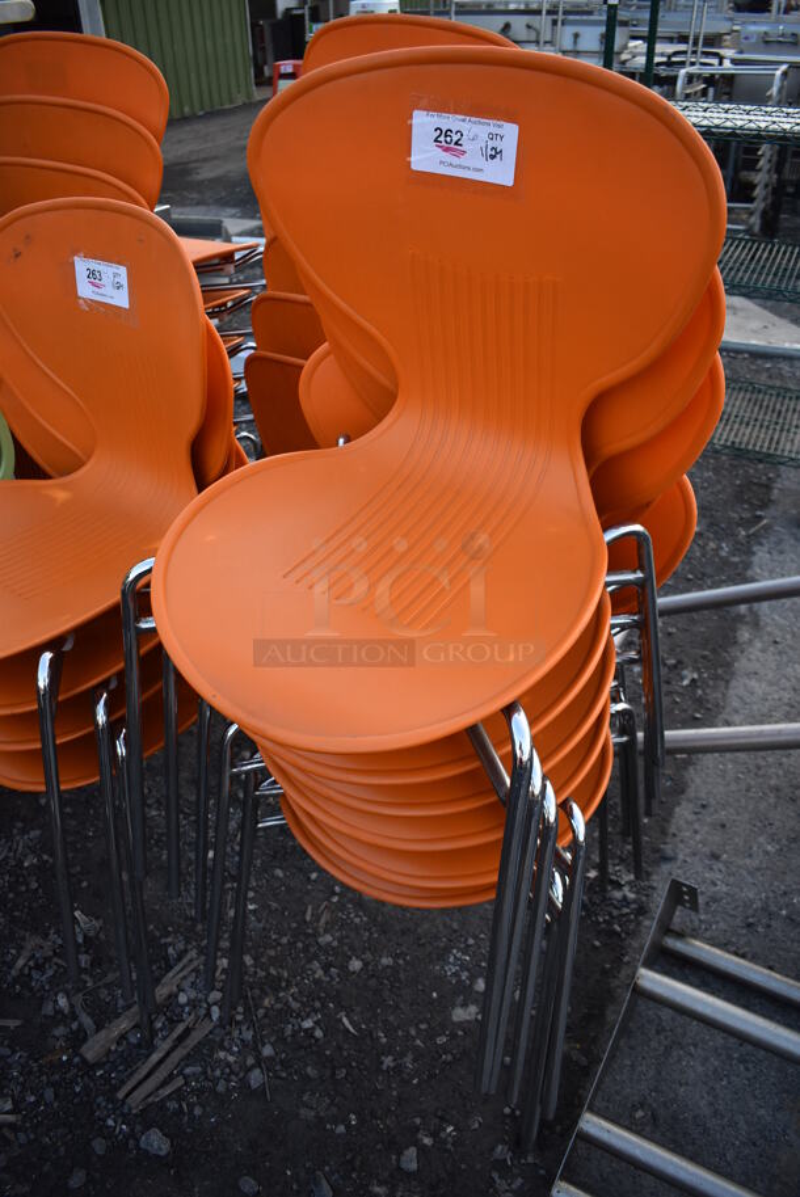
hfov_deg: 48.0
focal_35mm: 27
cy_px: 598
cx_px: 400
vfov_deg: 67.3
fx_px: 899
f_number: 4.5
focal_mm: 18
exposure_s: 1/250
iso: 400
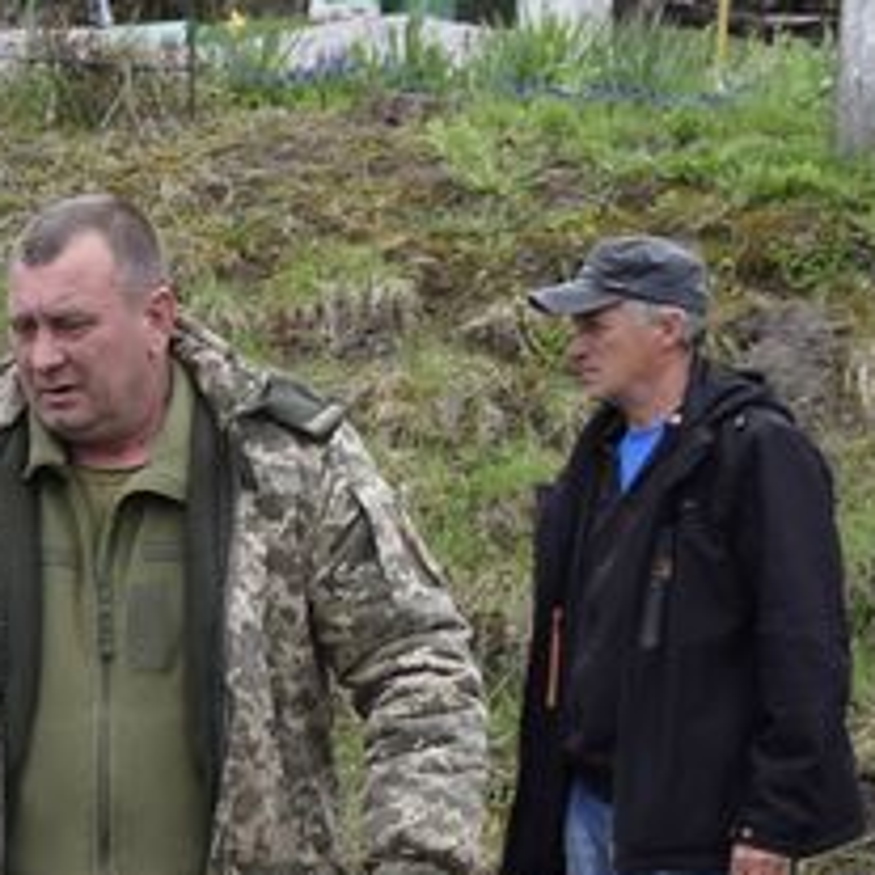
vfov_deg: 12.1
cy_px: 780
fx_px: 4105
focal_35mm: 144
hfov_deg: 11.4
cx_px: -604
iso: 250
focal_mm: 31
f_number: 8
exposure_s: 1/250
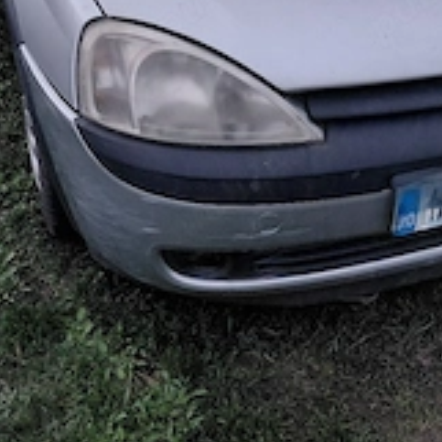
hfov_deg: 30.8
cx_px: 299
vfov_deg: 29.2
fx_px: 795
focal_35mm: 55
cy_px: 5
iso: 320
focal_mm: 4.69
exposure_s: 1/60.2
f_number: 1.8
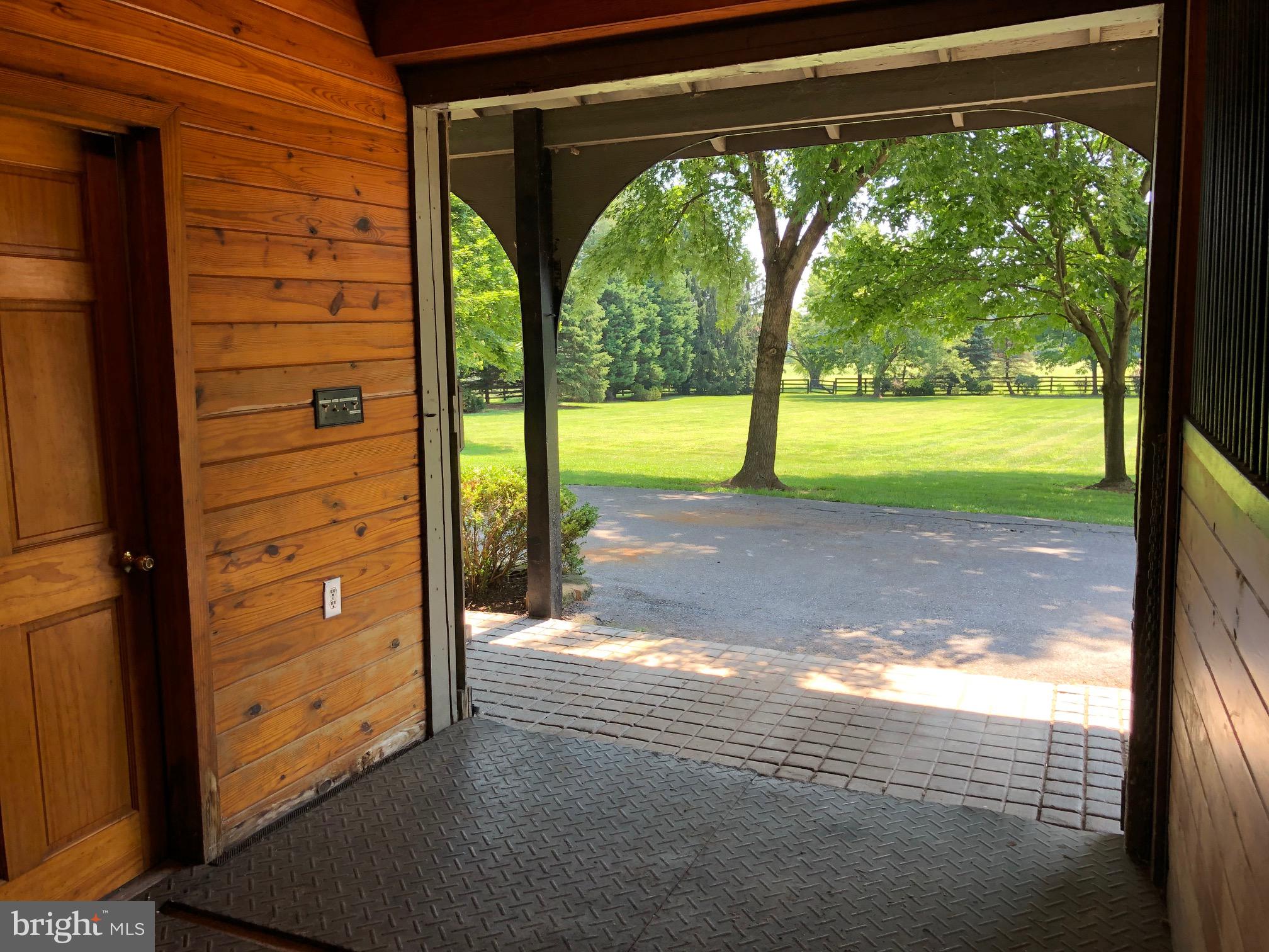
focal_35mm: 28
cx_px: 634
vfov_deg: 49.7
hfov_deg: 63.4
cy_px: 476
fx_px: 1026
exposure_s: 1/120
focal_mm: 4
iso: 25
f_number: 1.8
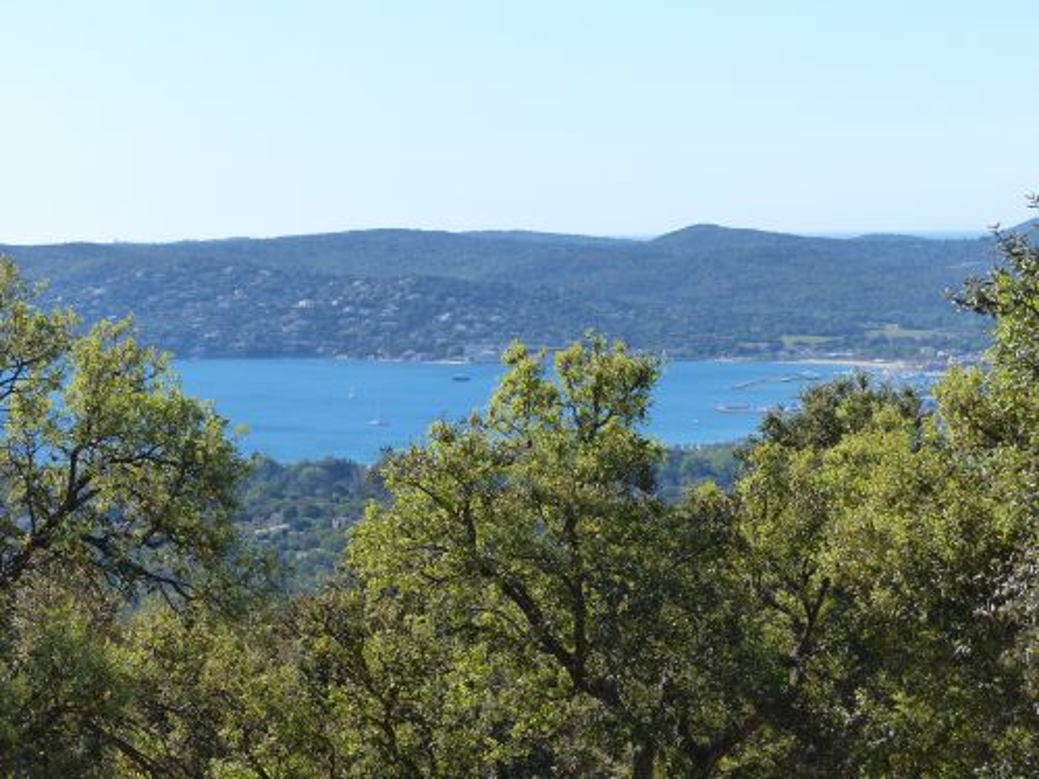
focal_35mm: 124
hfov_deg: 15.9
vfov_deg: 12.0
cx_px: 520
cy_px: 390
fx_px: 3722
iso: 160
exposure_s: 1/800
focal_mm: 22.2
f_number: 4
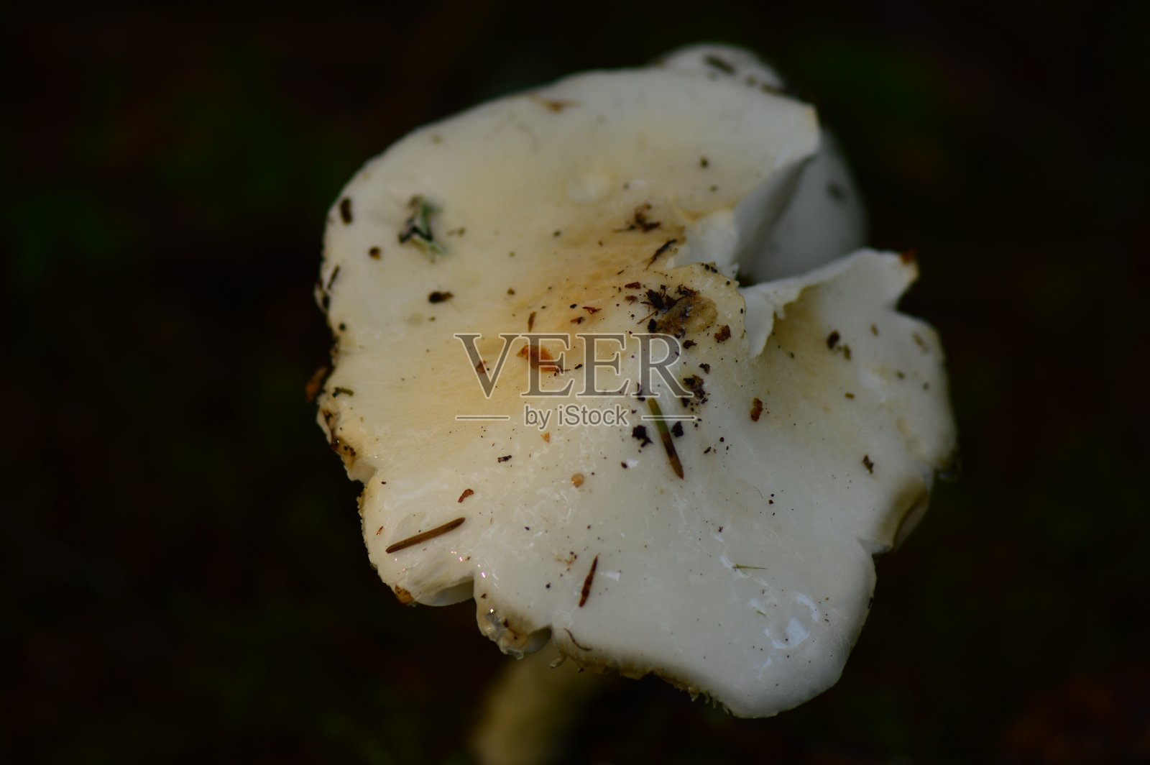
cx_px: 575
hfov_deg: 13.1
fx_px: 5027
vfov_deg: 8.7
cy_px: 382
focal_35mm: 158
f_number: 3.5
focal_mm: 105
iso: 100
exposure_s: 1/80
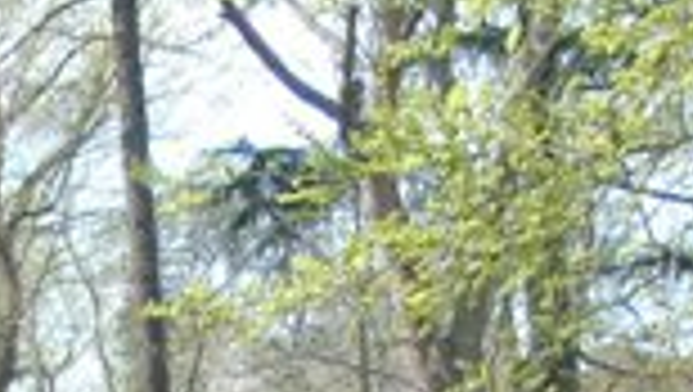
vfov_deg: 6.6
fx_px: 3090
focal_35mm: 168
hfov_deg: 11.9
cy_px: 1169
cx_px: -526
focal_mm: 6.1
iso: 80
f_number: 3.8
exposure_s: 1/200
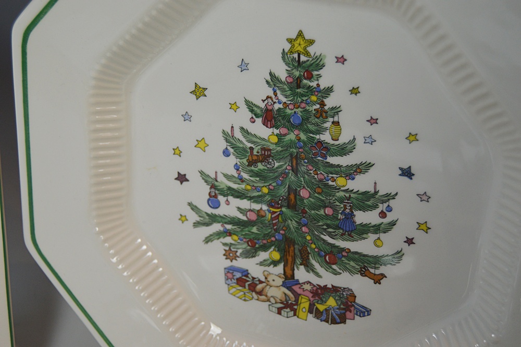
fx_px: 759
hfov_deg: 37.9
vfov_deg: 25.7
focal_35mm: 52
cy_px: 174
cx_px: 260
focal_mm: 35
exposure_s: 1/60
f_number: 4.5
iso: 640
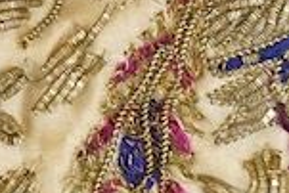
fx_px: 2692
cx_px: 751
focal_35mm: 335
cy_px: 55
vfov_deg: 4.1
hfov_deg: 5.8
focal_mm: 30
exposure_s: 1/160
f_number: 8
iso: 2500
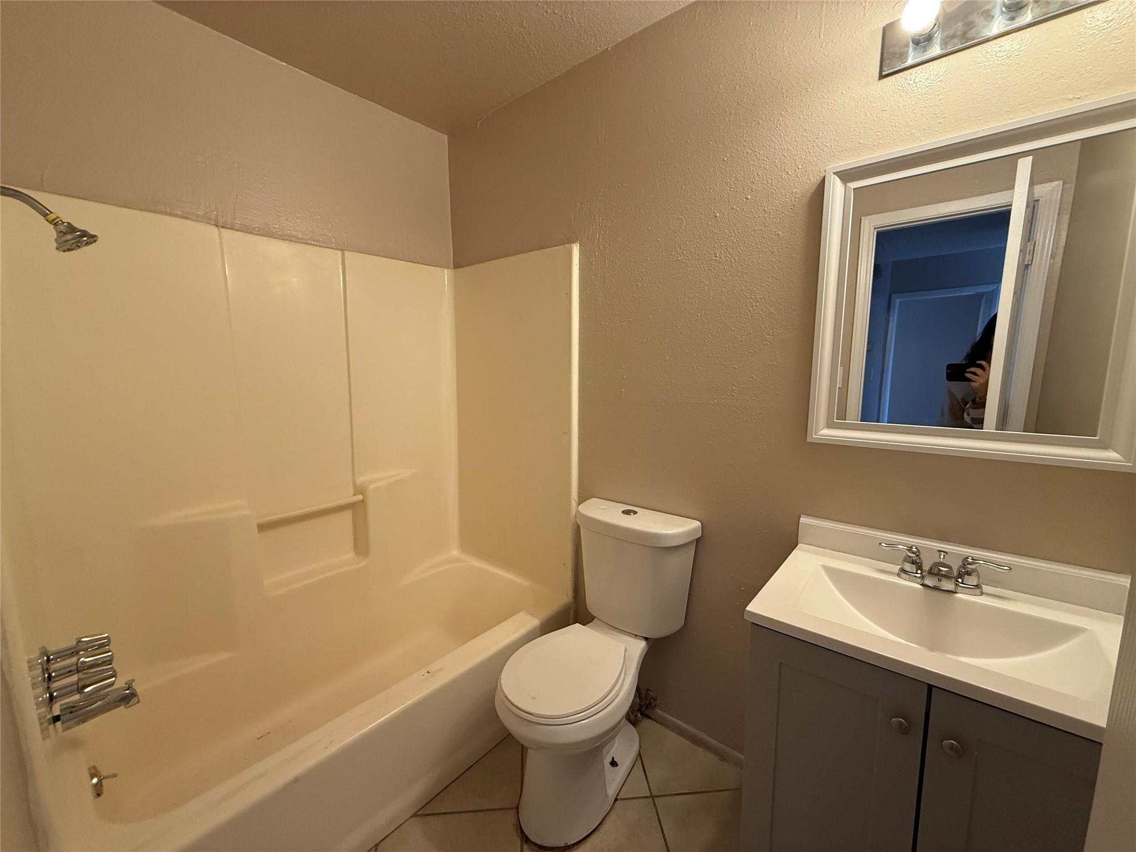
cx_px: 568
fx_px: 459
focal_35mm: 14
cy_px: 426
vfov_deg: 85.7
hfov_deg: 102.1
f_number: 2.2
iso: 250
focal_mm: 2.22
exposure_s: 1/120
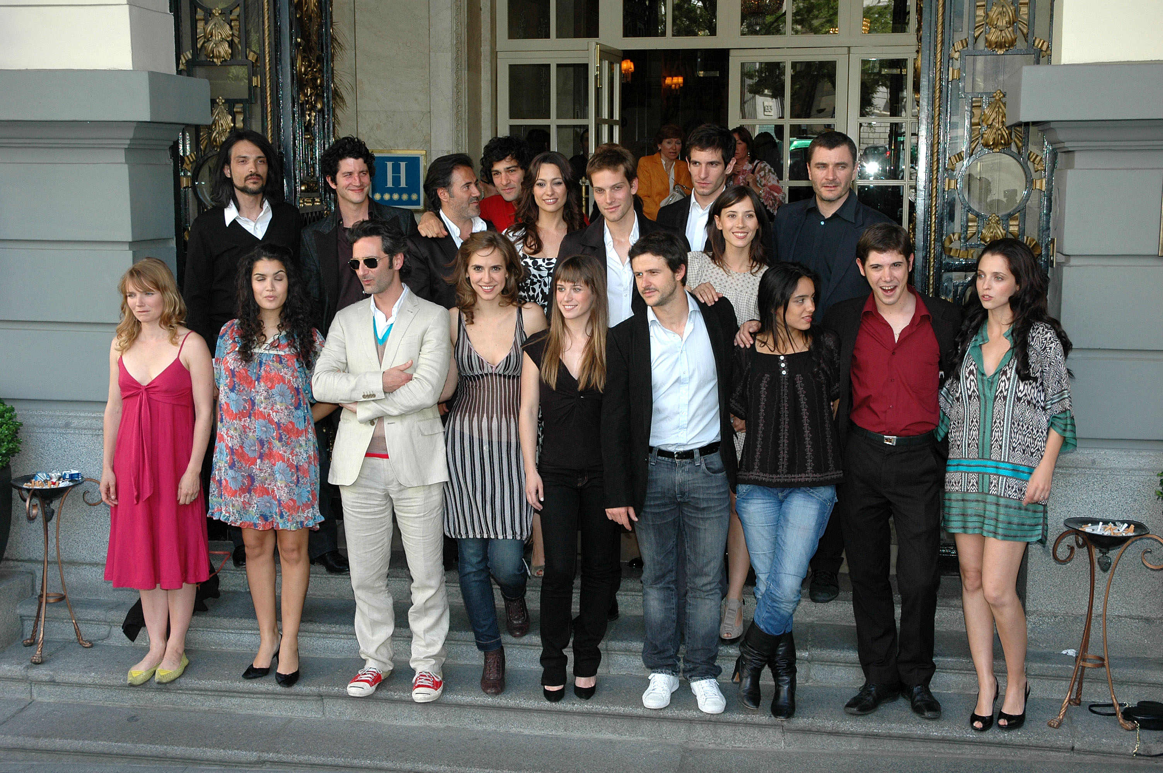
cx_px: 582
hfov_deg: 42.4
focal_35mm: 46
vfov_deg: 28.9
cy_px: 386
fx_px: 1501
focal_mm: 31
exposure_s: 1/160
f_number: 5.6
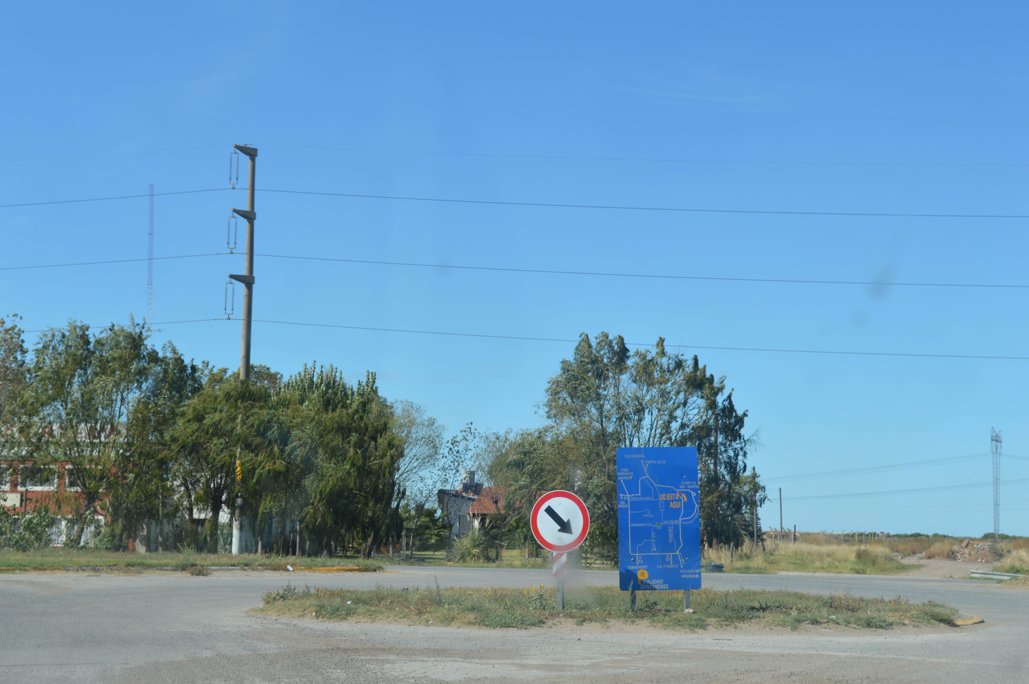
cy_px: 342
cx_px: 514
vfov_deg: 20.1
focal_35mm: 68
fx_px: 1928
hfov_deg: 29.9
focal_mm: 45
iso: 100
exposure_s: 1/200
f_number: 7.1
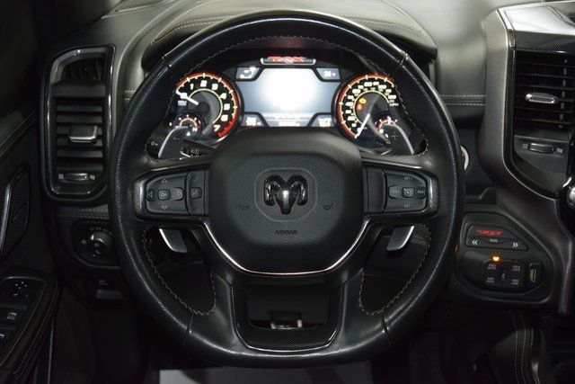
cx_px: 288
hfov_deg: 42.3
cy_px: 192
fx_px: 743
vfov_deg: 29.0
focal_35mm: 46
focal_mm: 31
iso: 1100
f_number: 4
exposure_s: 1/15
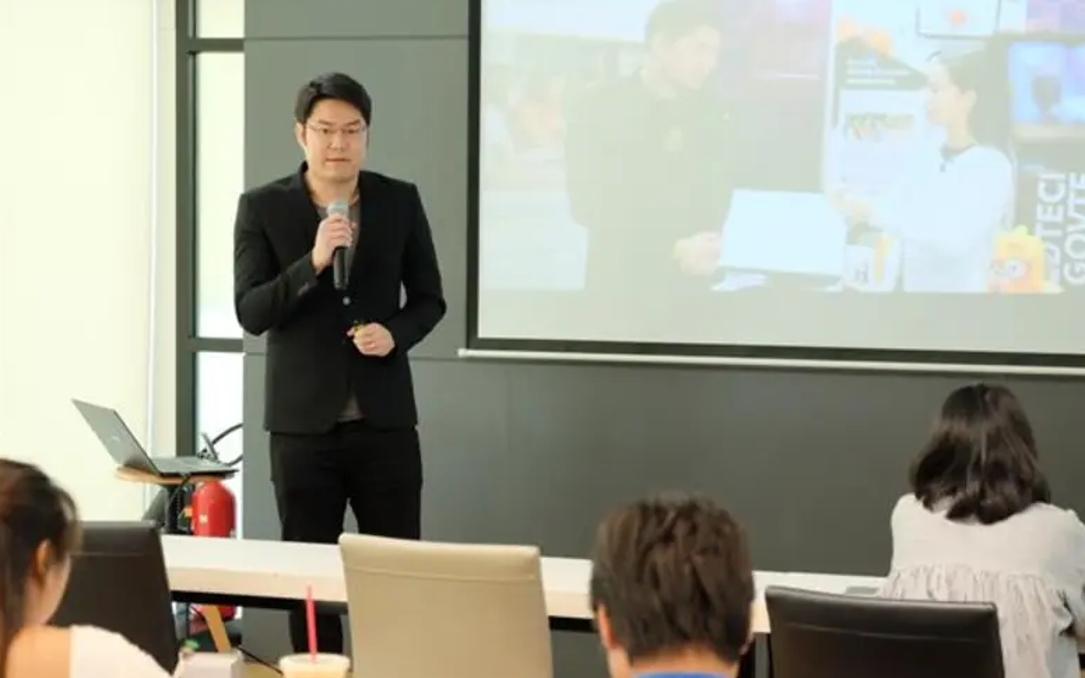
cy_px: 347
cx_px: 541
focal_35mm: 85
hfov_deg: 24.4
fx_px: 2513
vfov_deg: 15.4
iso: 3200
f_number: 3.5
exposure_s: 1/80
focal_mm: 55
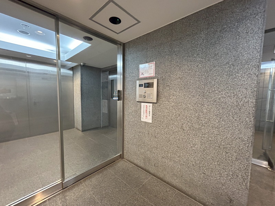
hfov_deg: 102.1
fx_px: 111
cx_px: 138
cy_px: 103
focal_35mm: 14
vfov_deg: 85.7
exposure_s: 1/50
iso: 1000
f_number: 2.4
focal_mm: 1.54
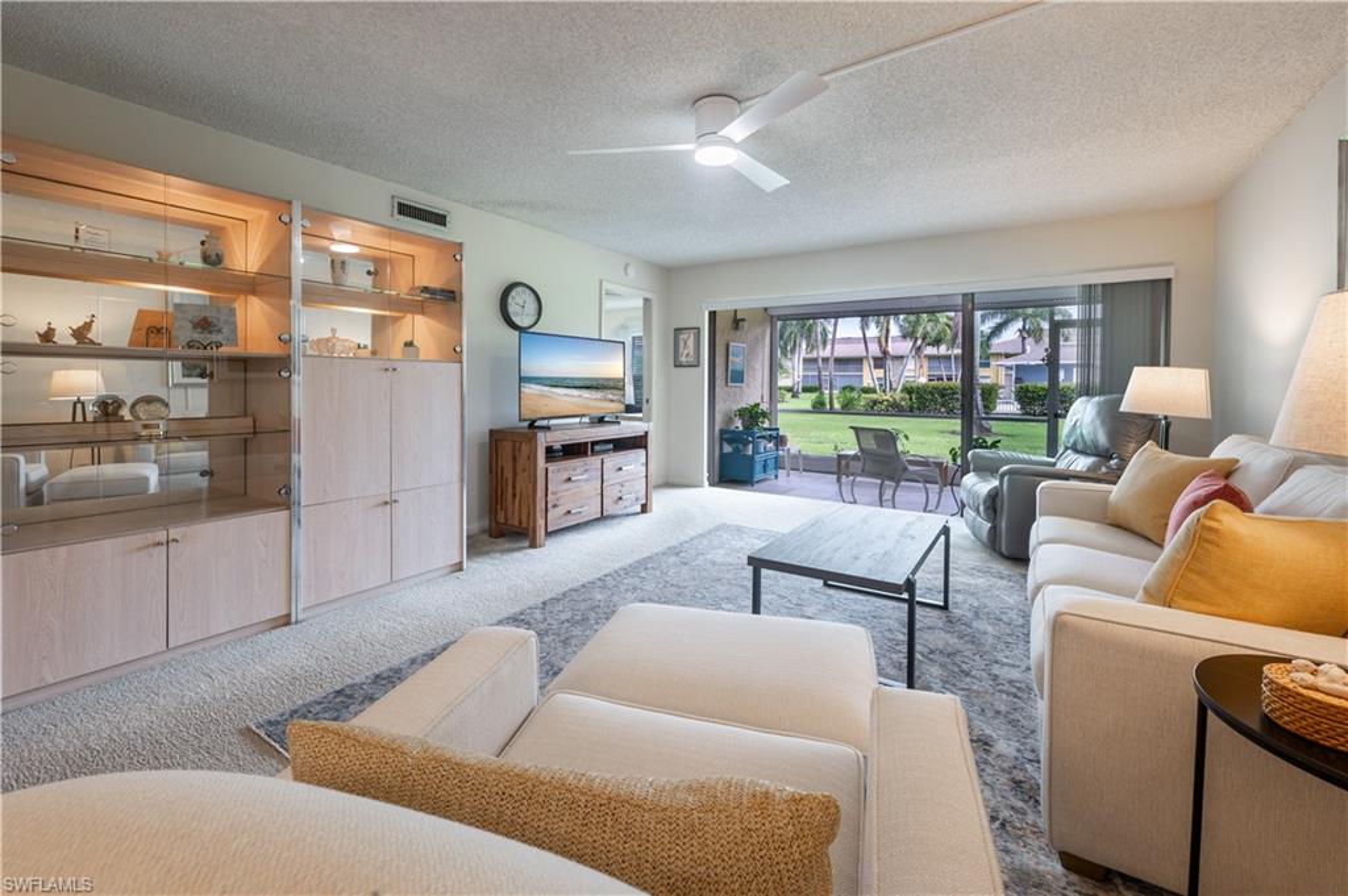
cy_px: 448
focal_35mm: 14
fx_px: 524
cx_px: 674
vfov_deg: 81.1
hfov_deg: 104.3
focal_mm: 14
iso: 200
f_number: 11
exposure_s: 1/4
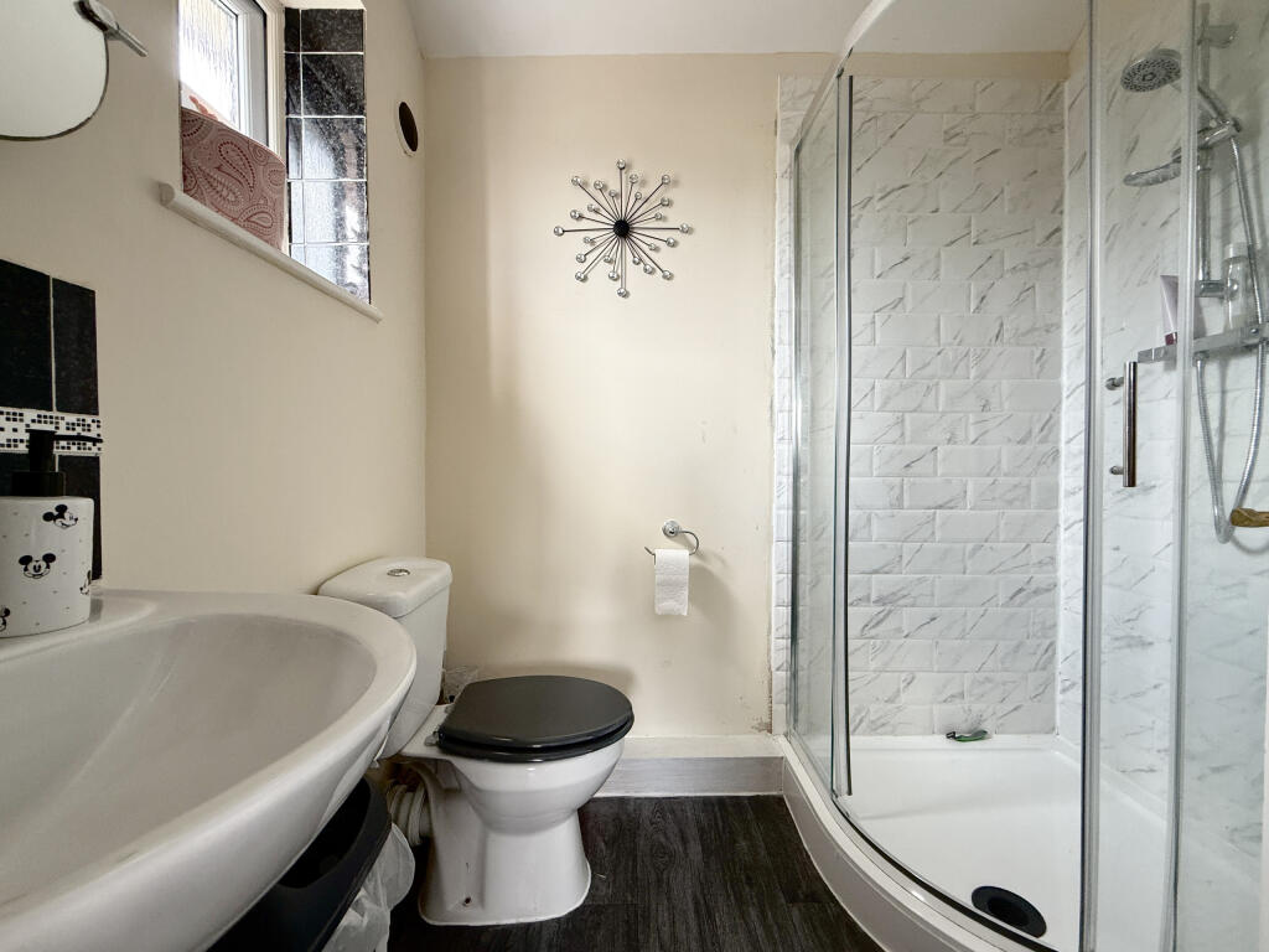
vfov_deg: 85.7
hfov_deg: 102.1
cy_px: 476
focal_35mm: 14
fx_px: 513
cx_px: 634
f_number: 2.2
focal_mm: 2.22
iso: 100
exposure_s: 1/99
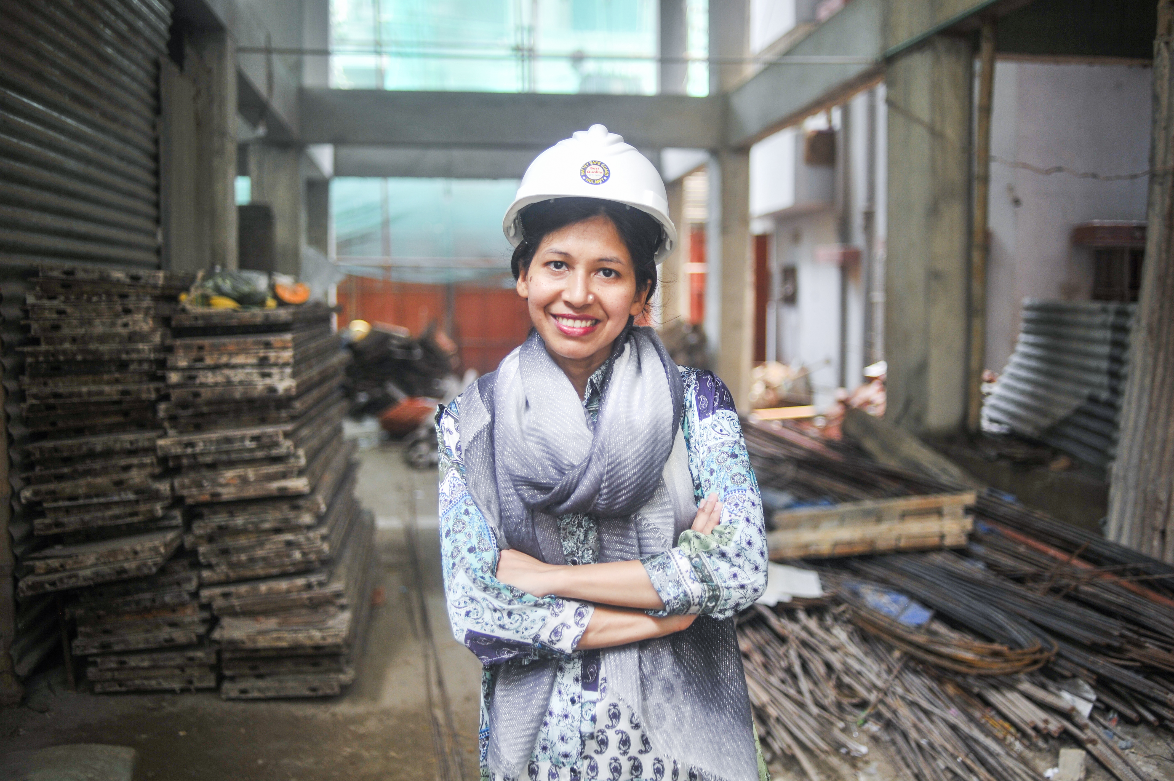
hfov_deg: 54.5
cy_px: 390
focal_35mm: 35
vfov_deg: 37.8
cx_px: 587
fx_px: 1141
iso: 400
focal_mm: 35
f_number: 2
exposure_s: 1/320
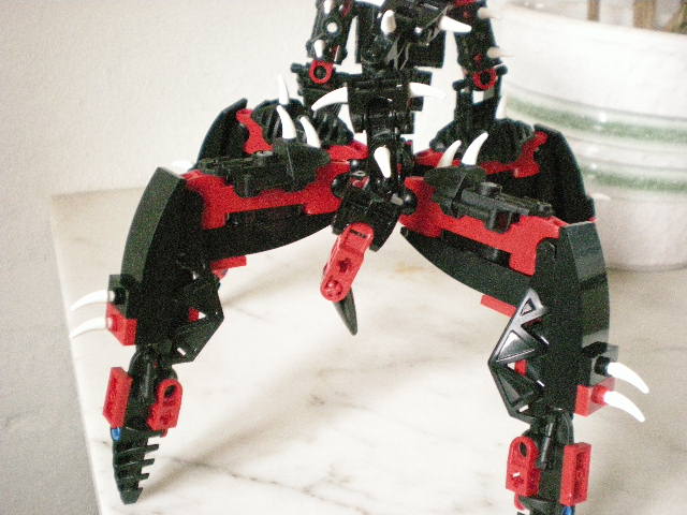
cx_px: 344
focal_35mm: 38
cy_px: 258
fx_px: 754
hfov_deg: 49.0
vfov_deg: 37.7
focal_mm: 6.3
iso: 1000
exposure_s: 1/85
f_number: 3.1
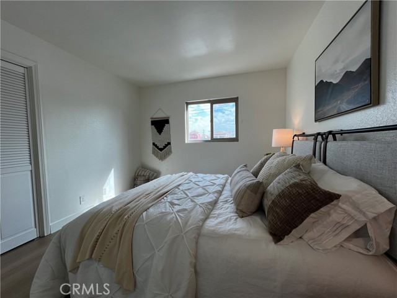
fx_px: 149
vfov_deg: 89.9
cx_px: 198
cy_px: 149
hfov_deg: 106.2
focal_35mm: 13
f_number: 1.8
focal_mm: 1.57
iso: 32
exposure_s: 1/171
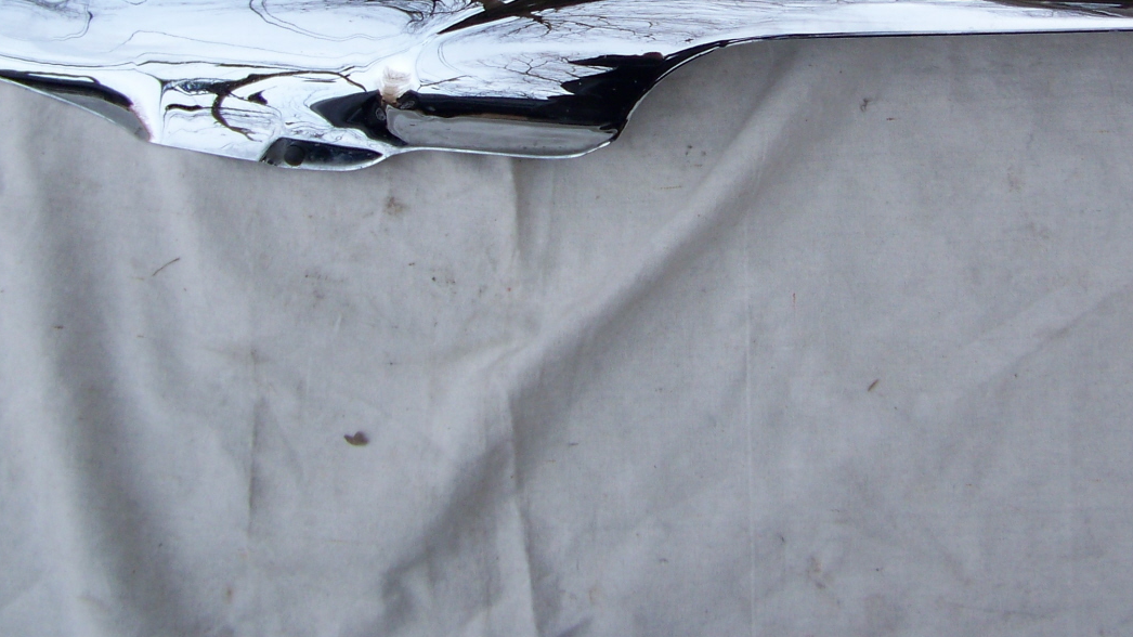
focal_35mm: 60
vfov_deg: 19.5
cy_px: 25
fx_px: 1802
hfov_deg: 34.8
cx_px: 664
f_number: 2.8
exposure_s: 1/250
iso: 64
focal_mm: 5.85
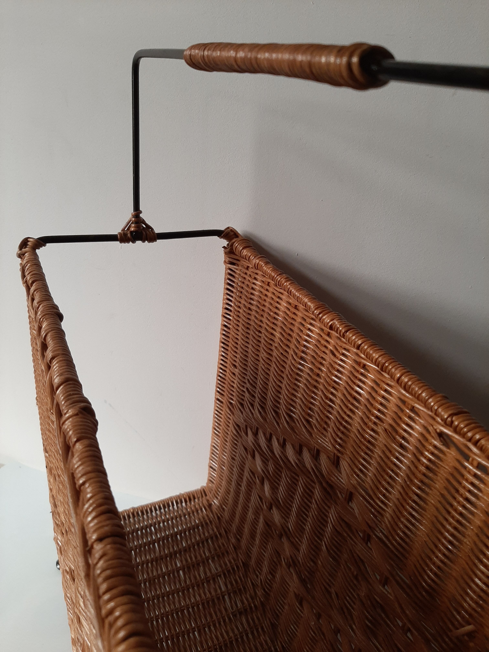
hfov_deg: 53.1
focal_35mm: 26
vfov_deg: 67.3
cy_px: 326
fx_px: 490
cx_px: 244
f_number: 1.7
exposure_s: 1/50
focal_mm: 3.93
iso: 100
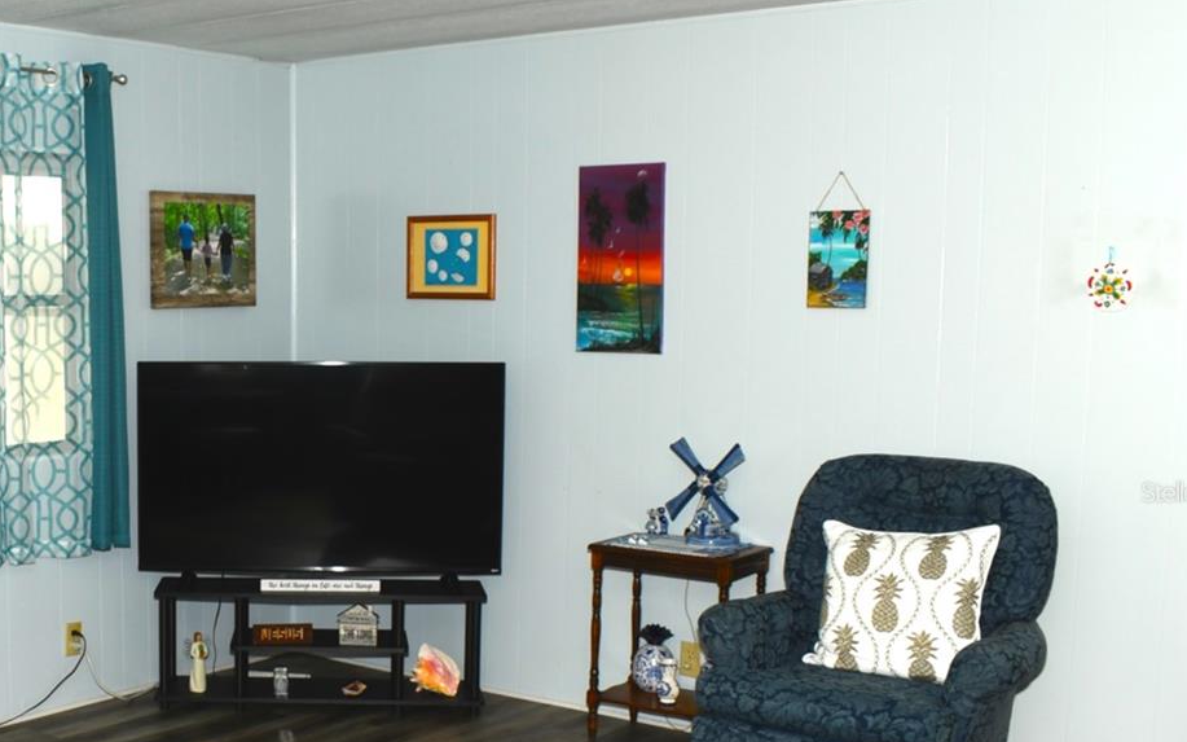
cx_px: 221
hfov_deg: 40.0
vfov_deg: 26.7
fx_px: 1553
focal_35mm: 48
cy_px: 492
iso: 200
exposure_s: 1/125
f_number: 8
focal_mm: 18
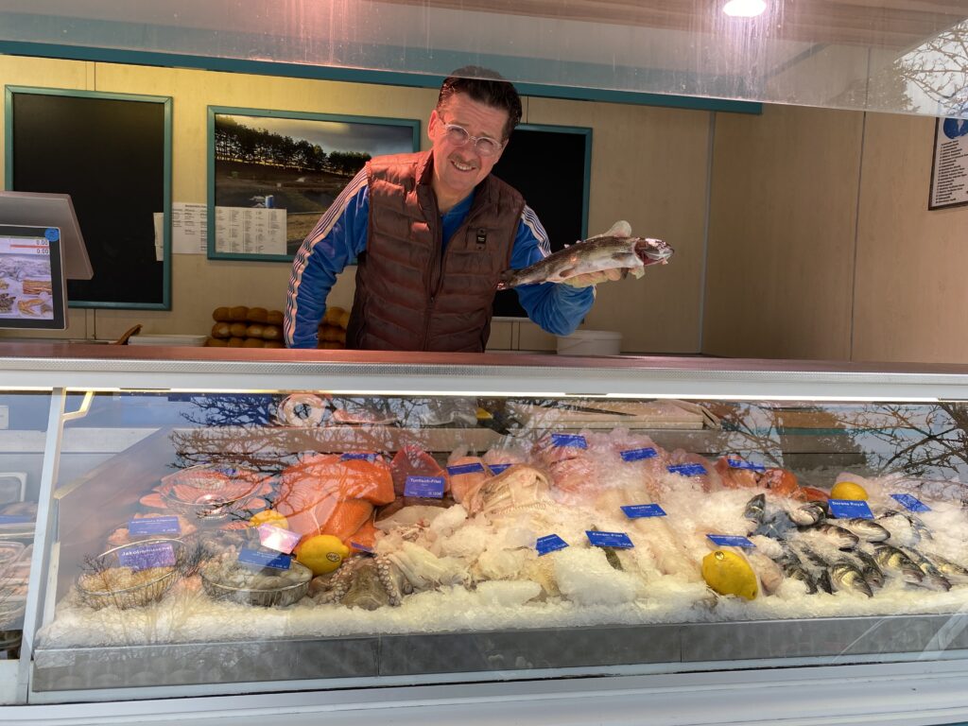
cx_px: 484
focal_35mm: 26
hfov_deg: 67.3
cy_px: 363
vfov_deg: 53.1
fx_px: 727
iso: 32
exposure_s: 1/129
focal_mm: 4.25
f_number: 1.8
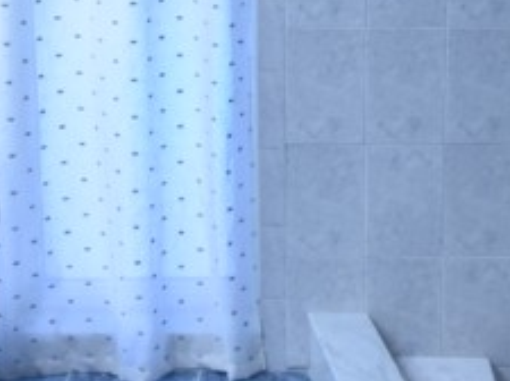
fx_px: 1089
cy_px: -14
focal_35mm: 74
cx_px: 374
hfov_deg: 26.1
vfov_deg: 19.2
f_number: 3.5
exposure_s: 1/125
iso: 800
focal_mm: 10
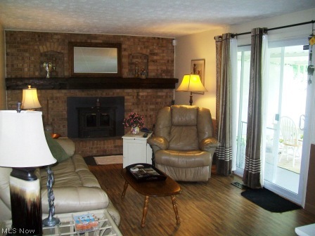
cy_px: 118
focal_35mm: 34
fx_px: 309
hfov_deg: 54.0
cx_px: 158
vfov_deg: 41.8
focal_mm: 6.1
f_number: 2.7
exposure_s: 1/60
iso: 160
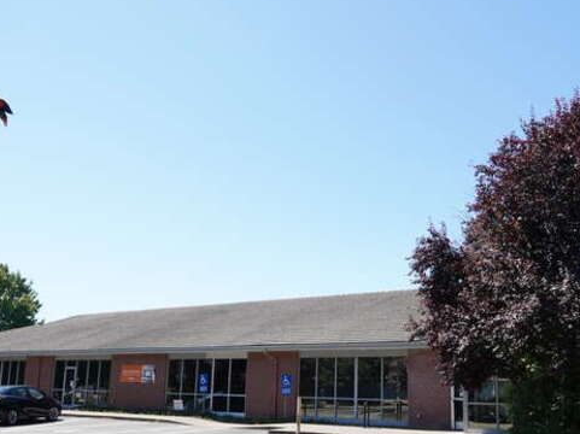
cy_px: 303
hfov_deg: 56.5
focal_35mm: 32
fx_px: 536
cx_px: 339
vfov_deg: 43.2
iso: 500
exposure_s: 1/200
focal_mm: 20
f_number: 16
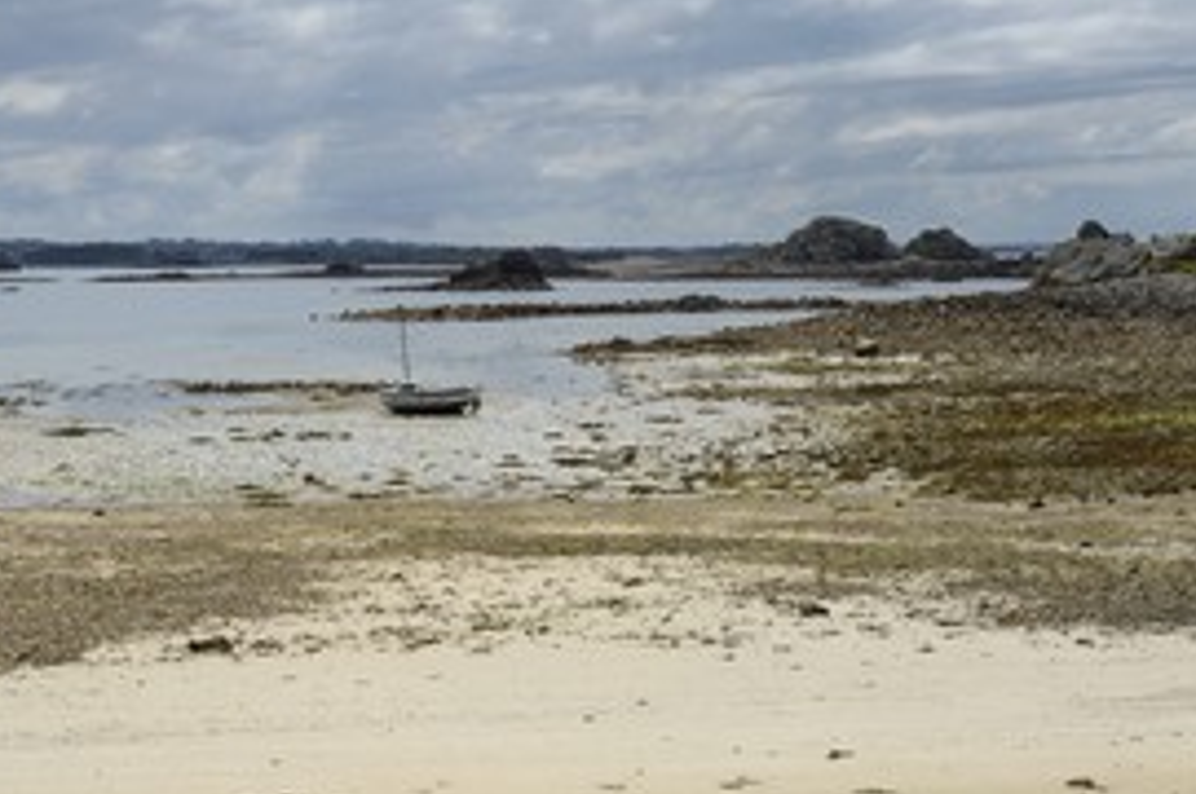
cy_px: 397
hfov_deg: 33.3
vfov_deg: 22.9
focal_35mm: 59
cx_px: 305
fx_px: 1958
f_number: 16
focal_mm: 38
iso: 200
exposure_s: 1/250
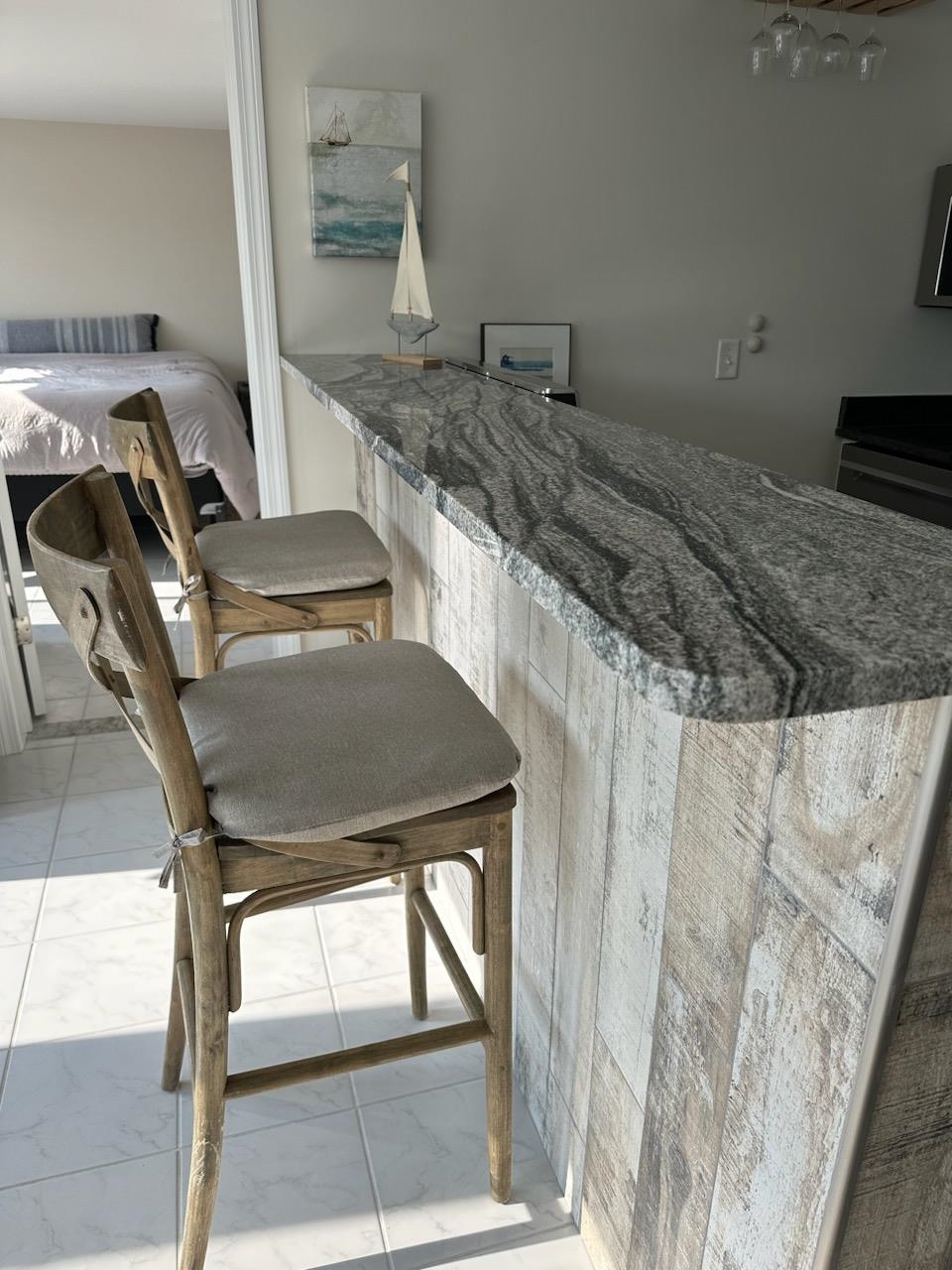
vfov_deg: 71.6
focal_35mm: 24
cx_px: 476
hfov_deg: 56.8
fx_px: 880
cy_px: 635
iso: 80
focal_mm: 6.86
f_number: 1.78
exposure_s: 1/857
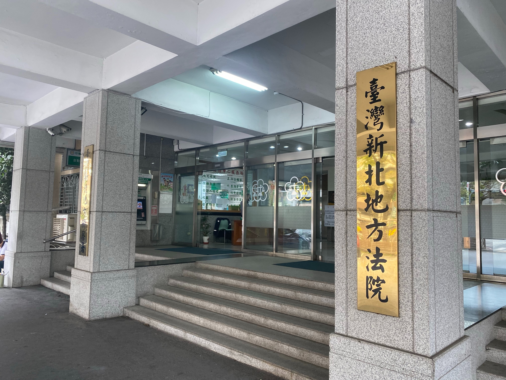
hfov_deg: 67.3
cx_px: 253
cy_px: 190
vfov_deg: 53.1
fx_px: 380
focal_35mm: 26
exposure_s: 1/120
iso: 125
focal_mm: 4.25
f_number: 1.8
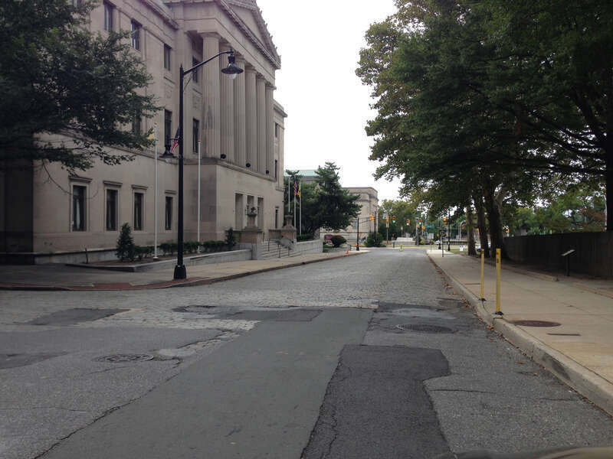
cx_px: 306
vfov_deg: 42.9
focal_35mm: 33
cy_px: 230
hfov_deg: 55.4
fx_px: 584
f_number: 2.4
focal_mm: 4.13
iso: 50
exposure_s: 1/742
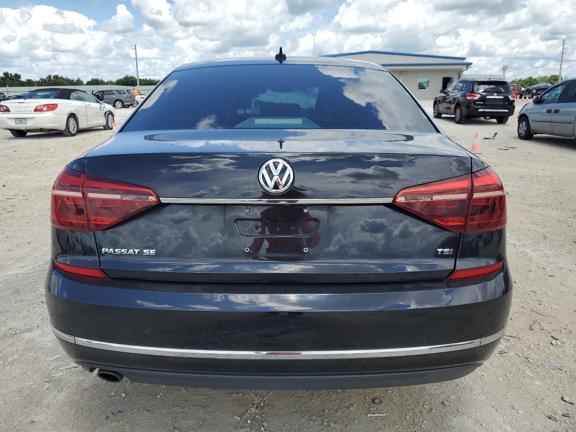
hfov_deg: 67.3
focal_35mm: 26
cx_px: 288
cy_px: 216
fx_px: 433
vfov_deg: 53.1
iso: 50
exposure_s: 1/2500
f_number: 1.5
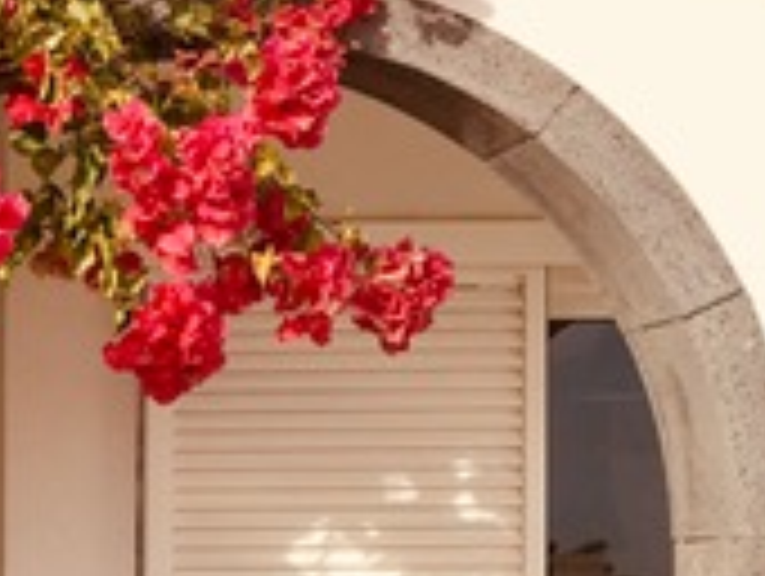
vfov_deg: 13.4
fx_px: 2412
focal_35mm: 109
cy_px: 626
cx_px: -464
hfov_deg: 16.1
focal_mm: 4.15
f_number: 2.2
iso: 25
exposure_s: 1/1241
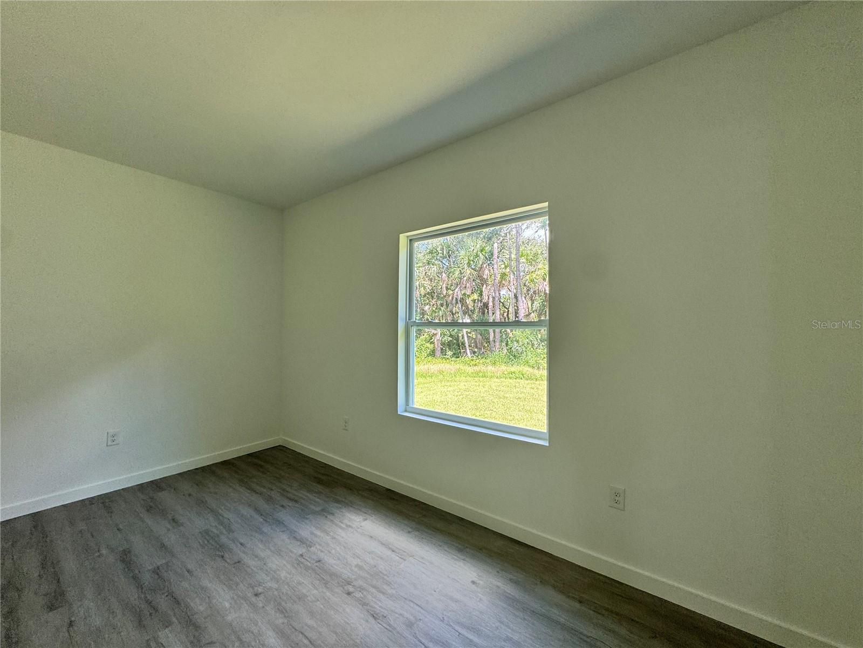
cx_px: 432
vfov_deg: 85.7
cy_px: 324
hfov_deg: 102.1
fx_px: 349
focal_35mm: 14
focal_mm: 2.22
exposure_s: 1/99
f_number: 2.2
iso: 50
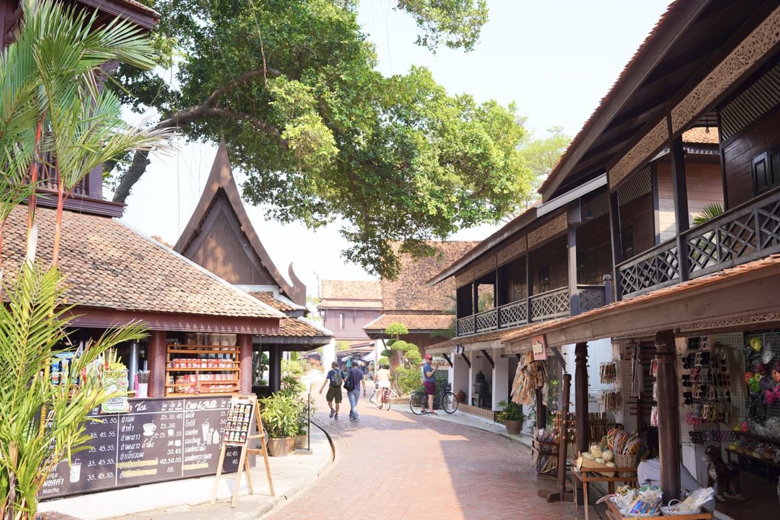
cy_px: 260
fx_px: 765
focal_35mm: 35
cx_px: 390
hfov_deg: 54.0
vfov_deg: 37.6
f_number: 5.6
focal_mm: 35.3
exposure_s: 1/160
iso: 100
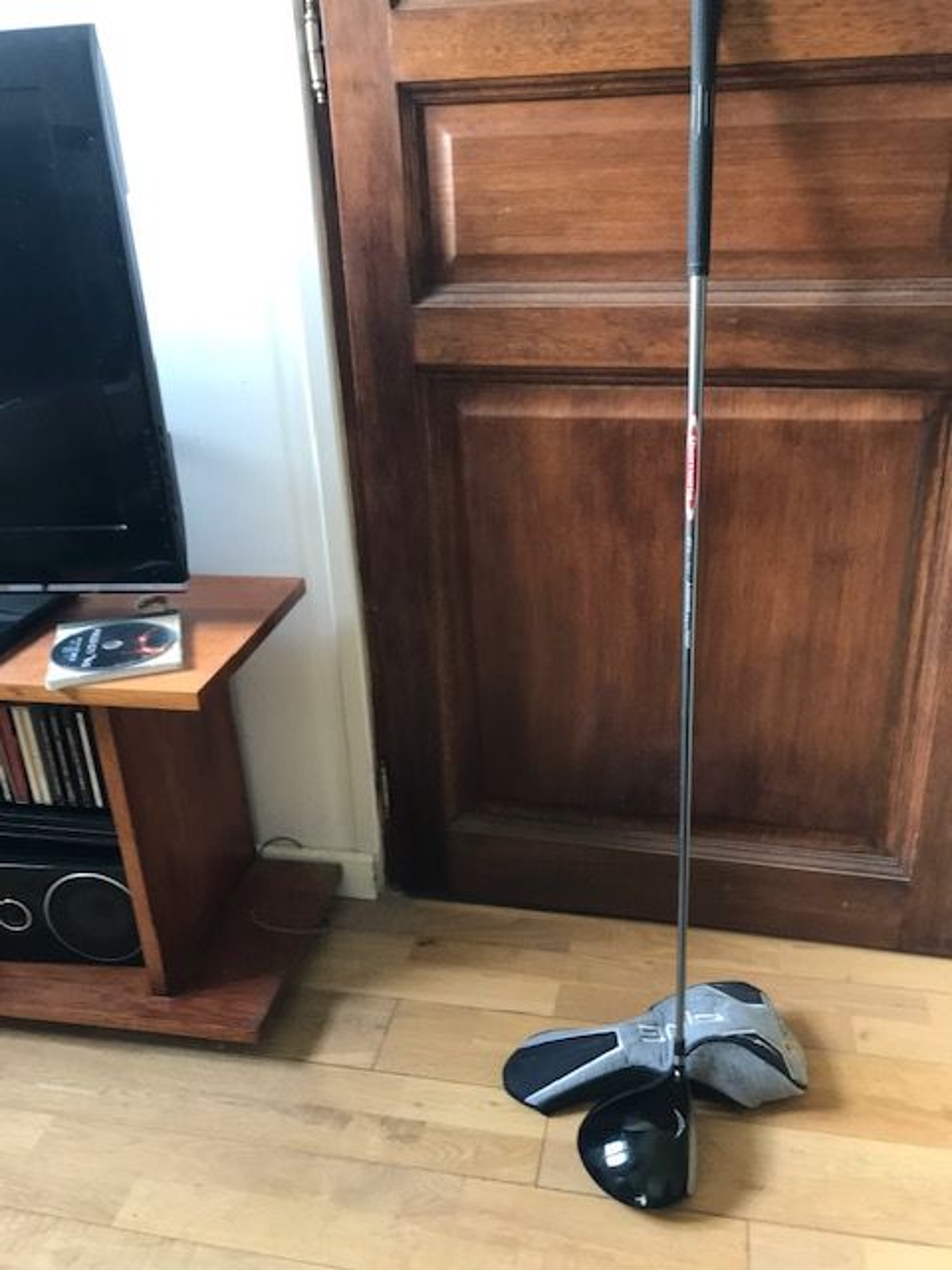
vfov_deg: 63.4
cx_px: 476
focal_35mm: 28
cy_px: 635
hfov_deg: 49.7
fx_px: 1027
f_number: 1.8
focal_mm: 3.99
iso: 100
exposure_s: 1/33
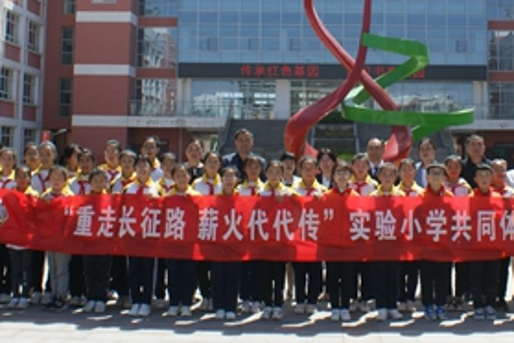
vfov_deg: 23.4
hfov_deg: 34.0
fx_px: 828
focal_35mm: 58
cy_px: 177
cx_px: 361
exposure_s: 1/125
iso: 100
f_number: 10
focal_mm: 18
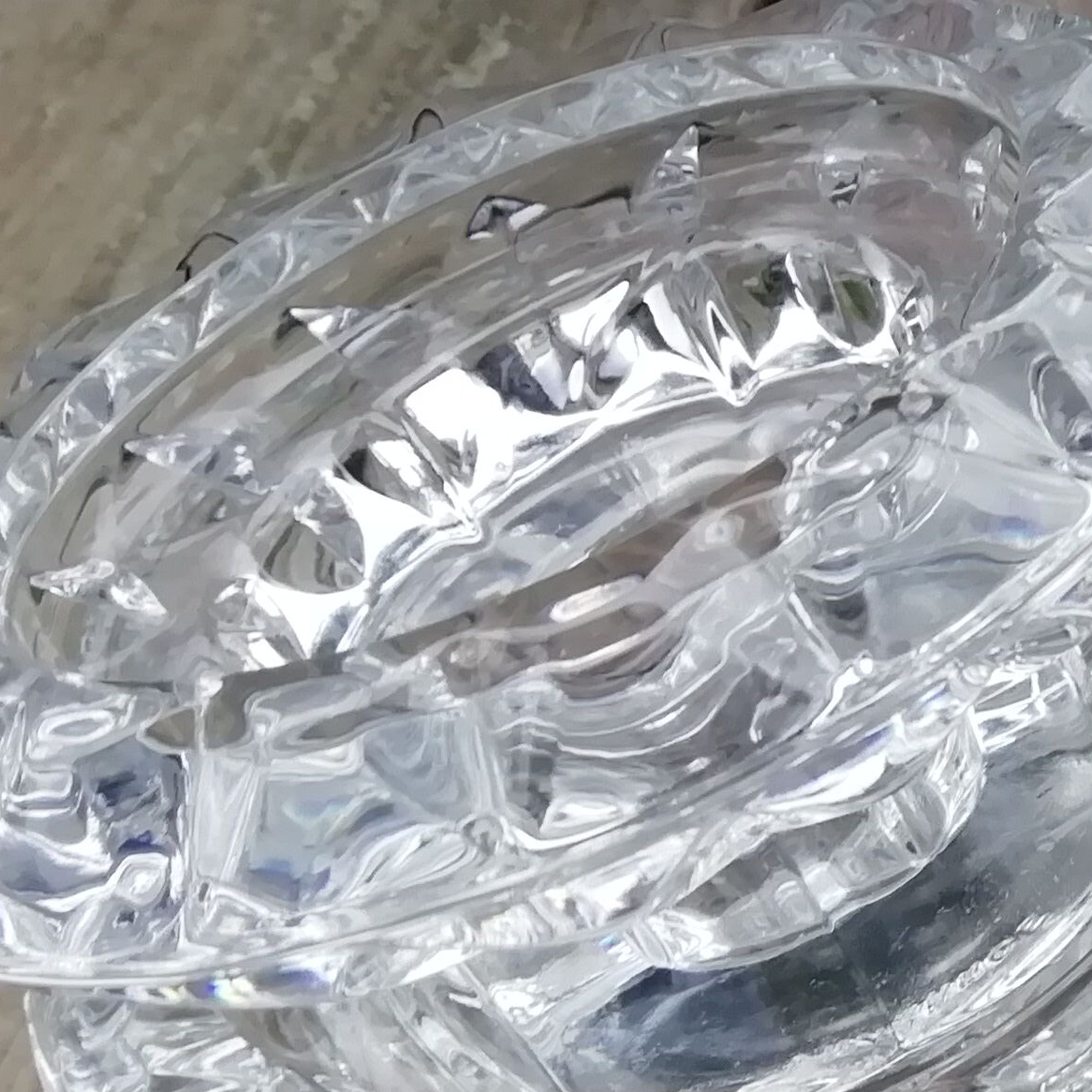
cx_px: 1644
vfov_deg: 21.0
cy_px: 787
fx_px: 2927
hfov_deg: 18.6
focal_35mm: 82
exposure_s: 1/100
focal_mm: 3.21
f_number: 2.2
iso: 64
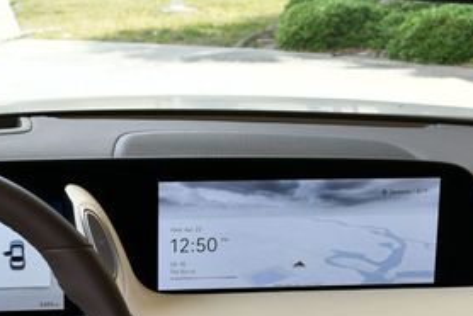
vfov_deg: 16.0
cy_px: 362
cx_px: 88
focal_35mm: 83
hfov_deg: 24.0
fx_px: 1092
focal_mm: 18
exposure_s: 1/250
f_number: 5.6
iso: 320
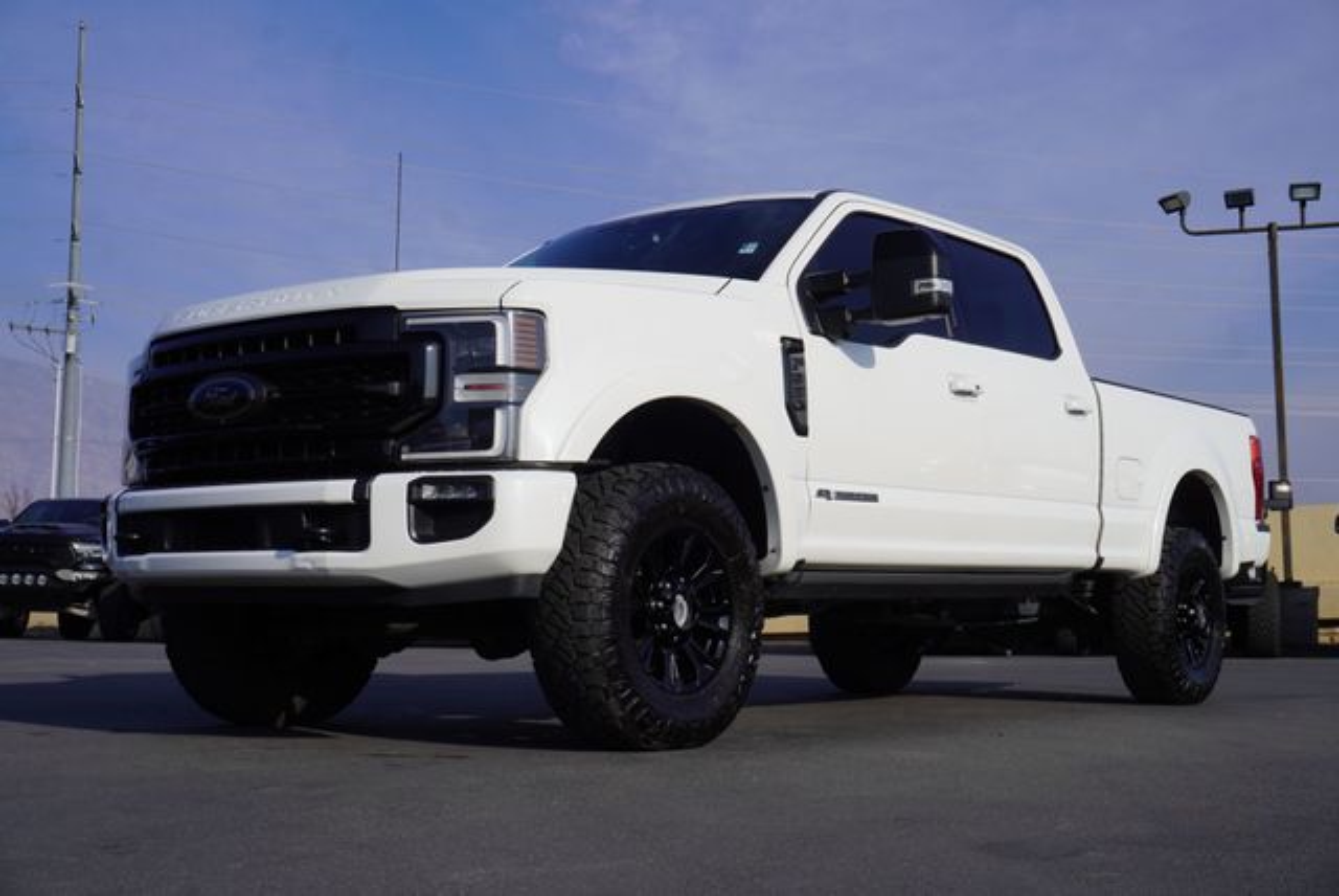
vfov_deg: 30.9
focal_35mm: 44
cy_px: 448
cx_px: 670
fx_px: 1619
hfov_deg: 44.9
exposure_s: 1/320
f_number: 11
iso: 100
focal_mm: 29
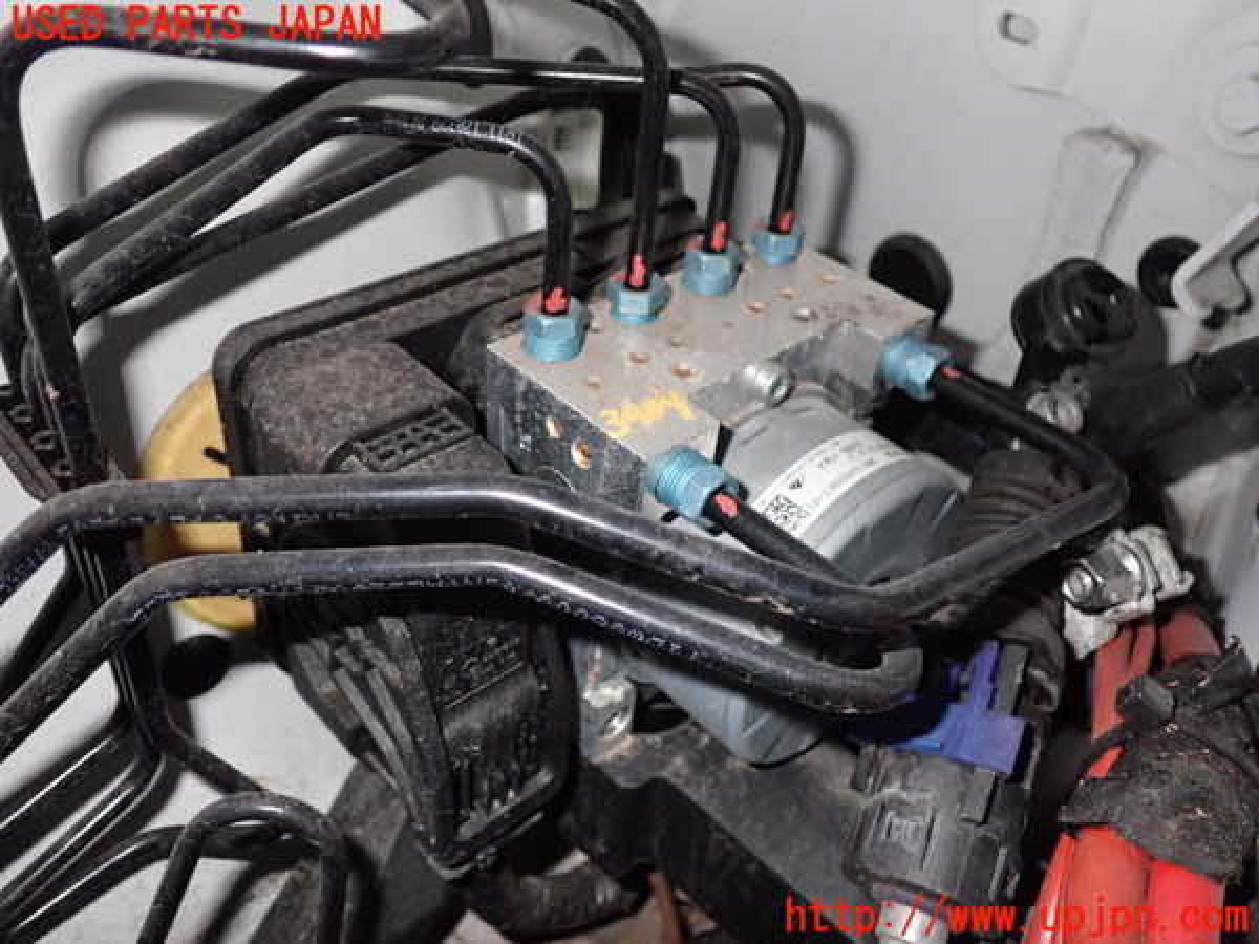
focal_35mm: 30
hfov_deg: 60.0
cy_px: 472
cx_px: 630
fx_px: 1091
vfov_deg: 46.8
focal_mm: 5.4
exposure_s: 1/30
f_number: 6.3
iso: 500
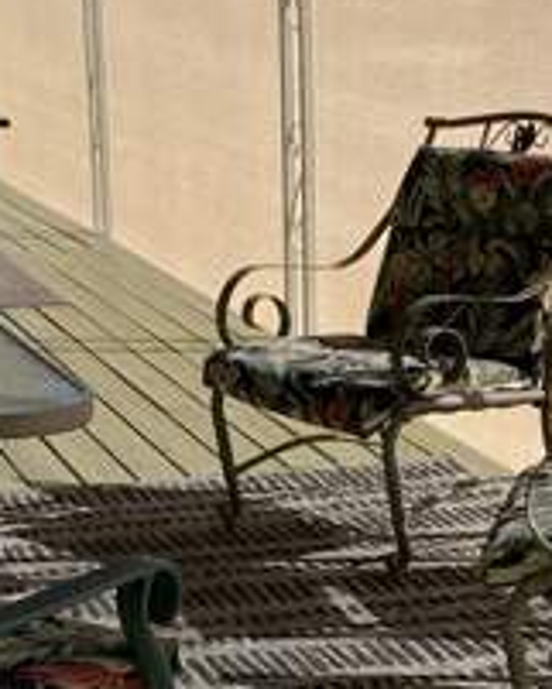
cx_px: 237
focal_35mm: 101
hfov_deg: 15.2
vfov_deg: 18.5
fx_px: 2061
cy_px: 679
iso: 32
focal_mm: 4.25
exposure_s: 1/1072
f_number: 1.8
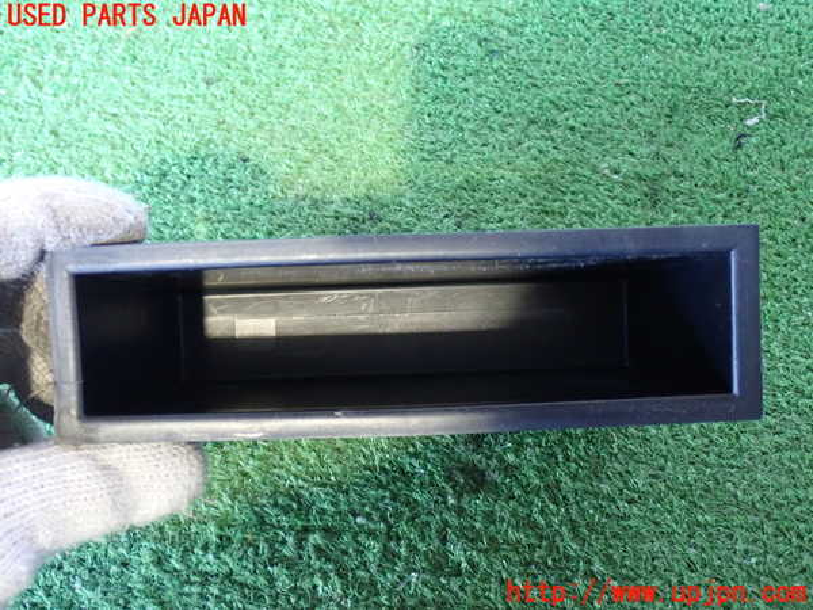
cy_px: 305
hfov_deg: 45.8
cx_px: 406
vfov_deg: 35.1
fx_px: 963
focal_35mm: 41
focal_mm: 7.31
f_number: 2.8
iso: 800
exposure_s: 1/20
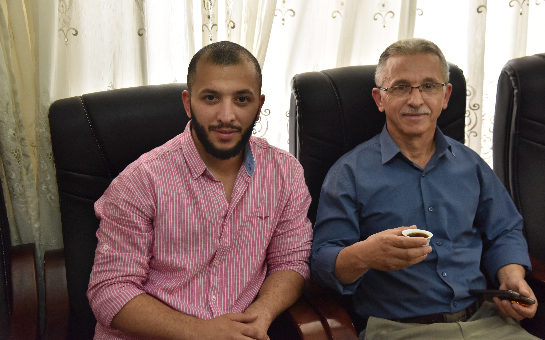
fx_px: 758
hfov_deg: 39.6
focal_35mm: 51
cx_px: 272
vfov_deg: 25.3
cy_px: 169
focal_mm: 50
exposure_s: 1/100
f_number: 5
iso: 2500
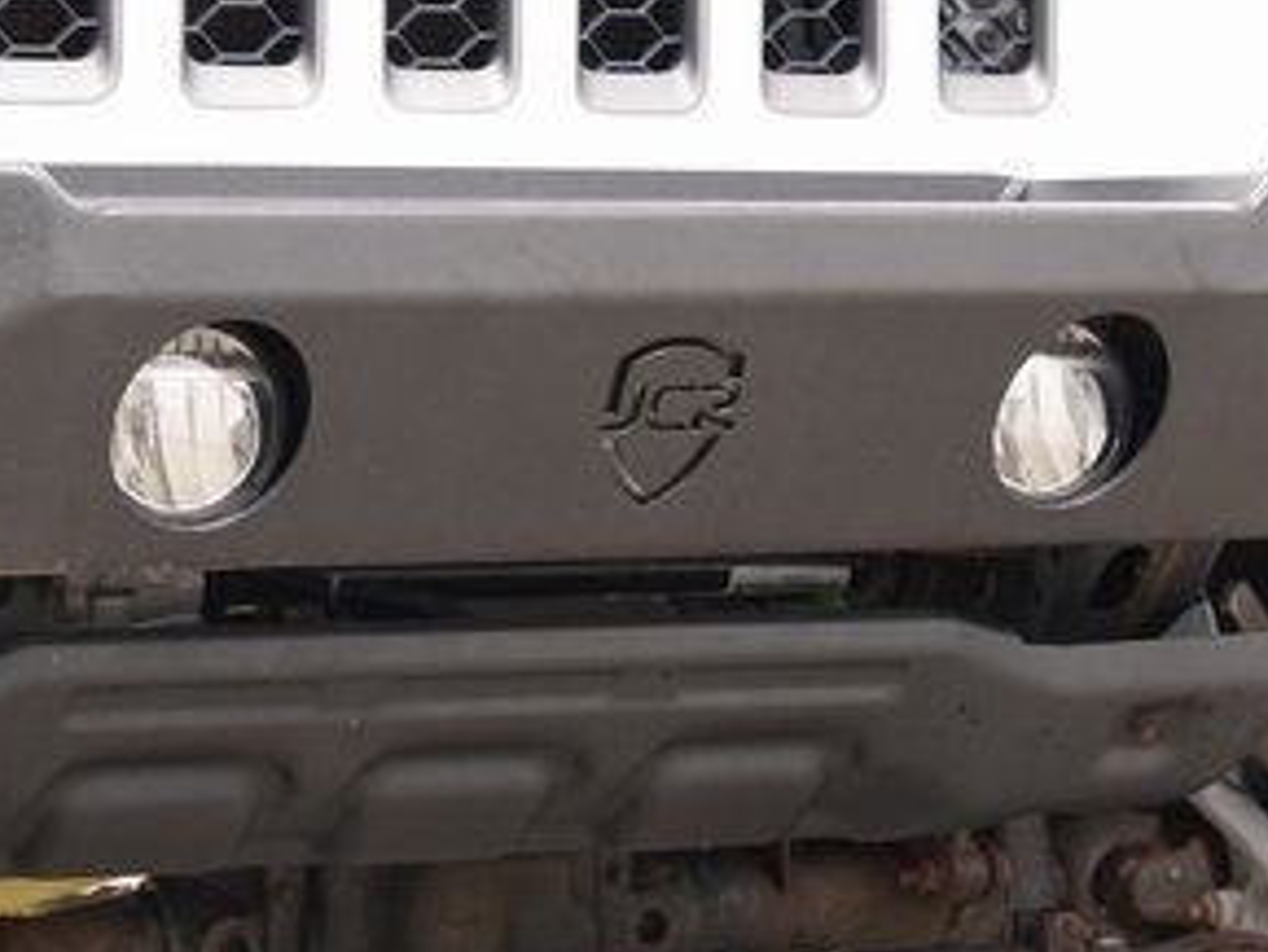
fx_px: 4214
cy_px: 393
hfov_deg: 17.0
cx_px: 298
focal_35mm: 115
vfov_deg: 12.9
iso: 1600
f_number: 4
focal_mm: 36
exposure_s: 1/60
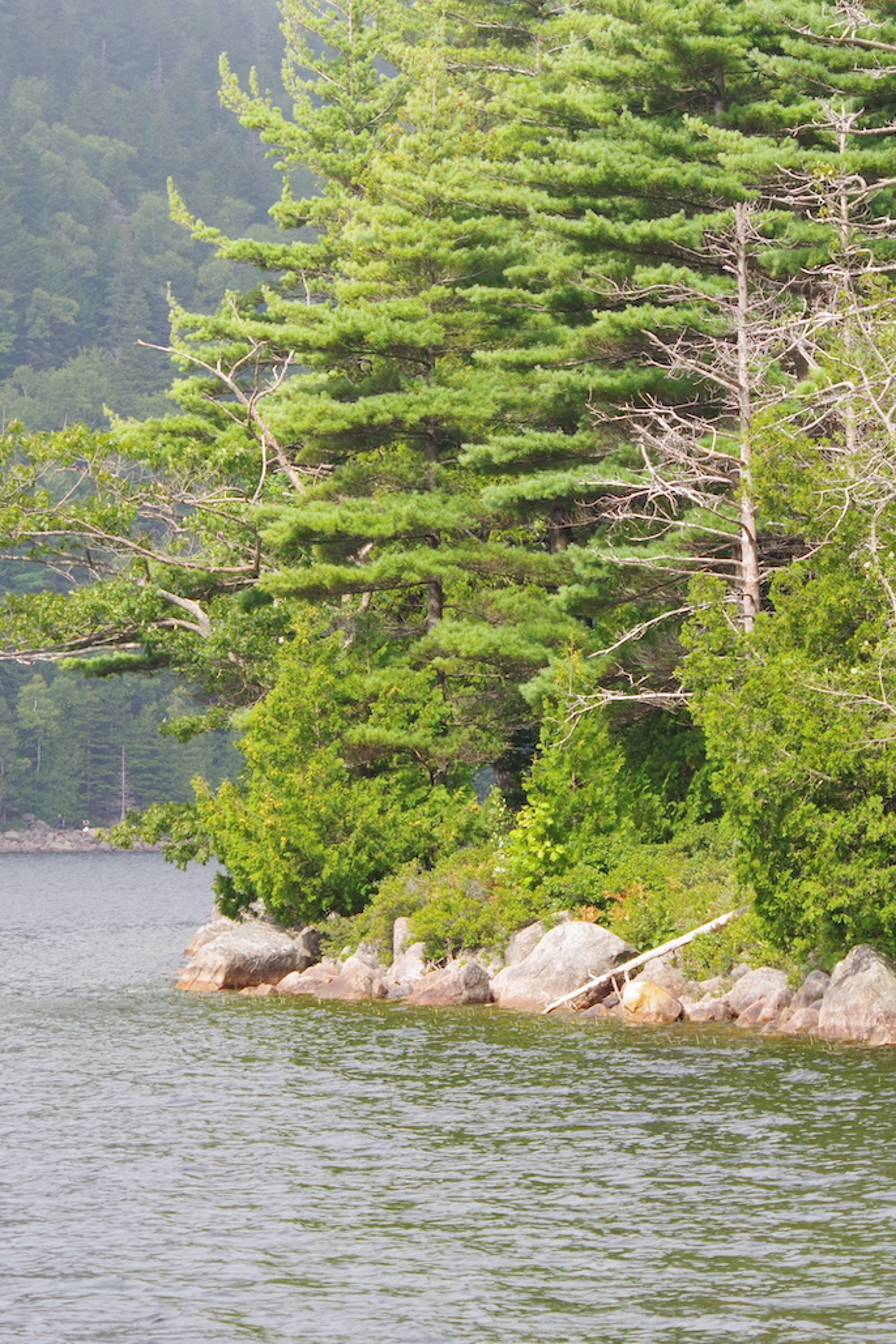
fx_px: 6010
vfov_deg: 12.7
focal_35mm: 161
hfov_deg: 8.5
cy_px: 445
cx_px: 534
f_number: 10
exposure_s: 1/200
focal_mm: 77
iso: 400
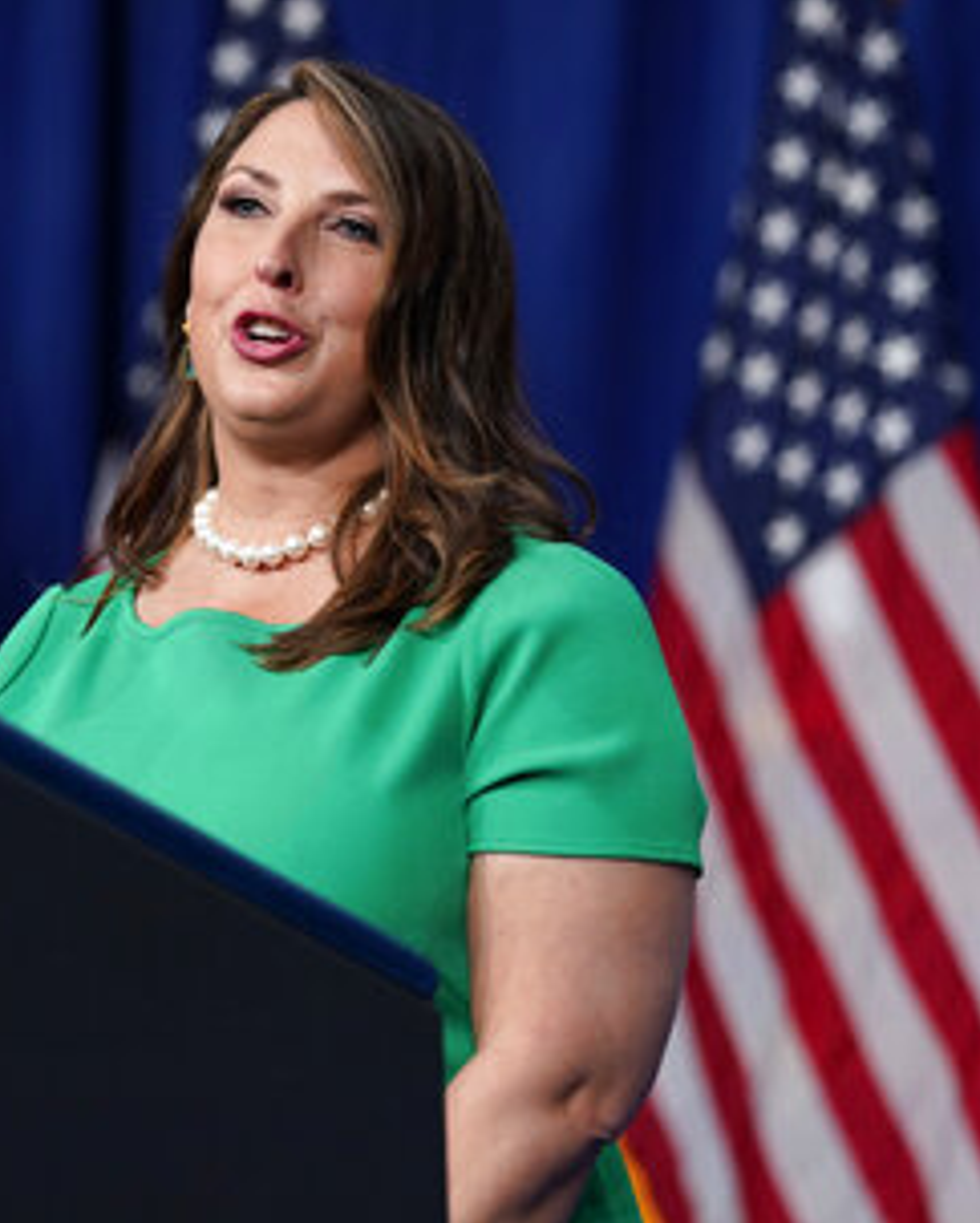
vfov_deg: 8.4
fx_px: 8294
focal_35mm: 229
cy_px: 557
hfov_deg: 6.8
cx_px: 239
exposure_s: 1/640
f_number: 3.5
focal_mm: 144
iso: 1600
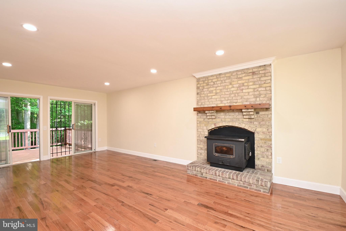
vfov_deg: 77.3
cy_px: 116
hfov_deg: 100.4
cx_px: 173
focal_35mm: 15
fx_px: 144
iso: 320
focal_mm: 10
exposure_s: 1/15
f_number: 7.1
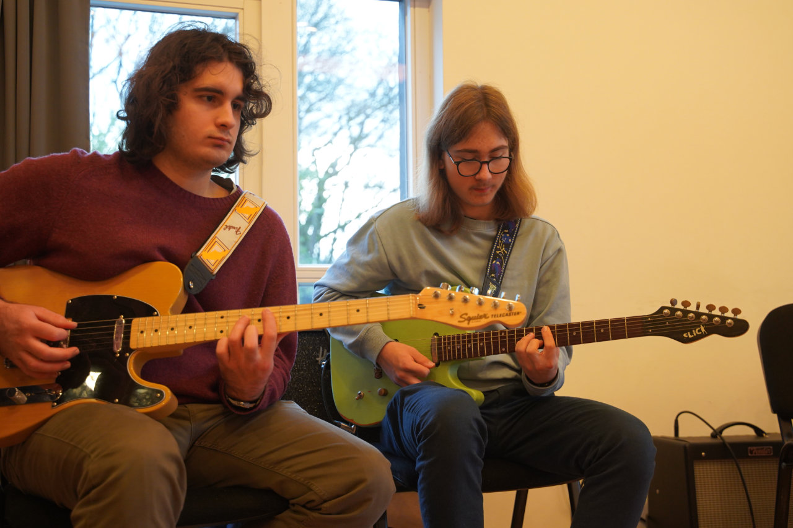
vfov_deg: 28.6
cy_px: 264
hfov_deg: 41.9
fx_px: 1035
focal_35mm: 47
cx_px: 396
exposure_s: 1/160
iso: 2000
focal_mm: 47
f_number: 4
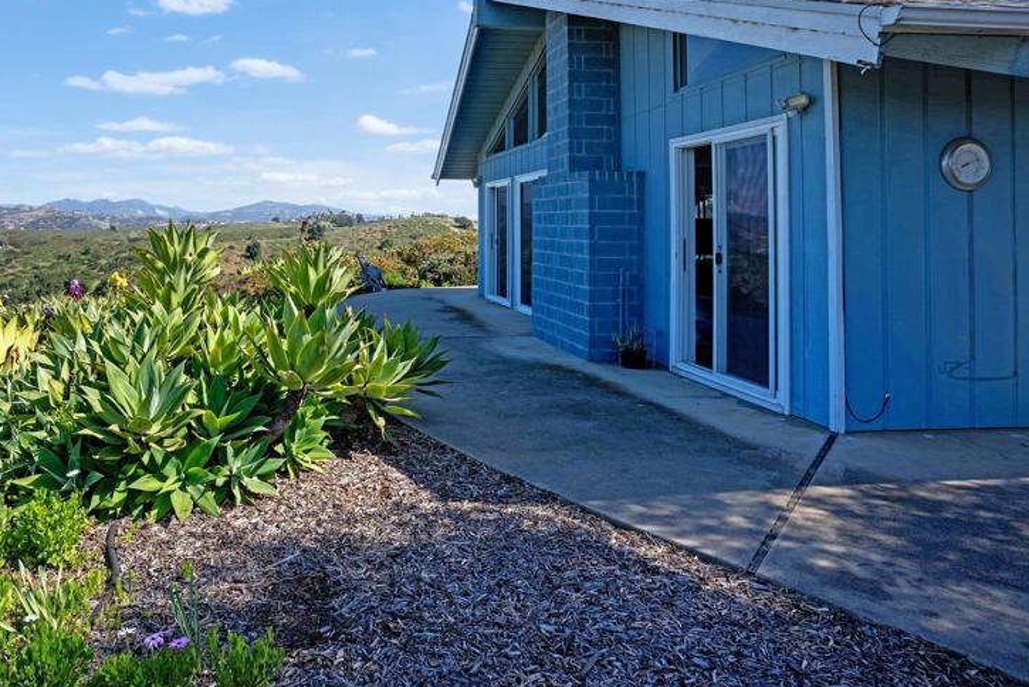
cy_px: 205
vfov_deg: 51.7
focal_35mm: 24
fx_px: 686
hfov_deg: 71.7
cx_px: 349
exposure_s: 1/4000
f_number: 9
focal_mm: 17
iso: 100
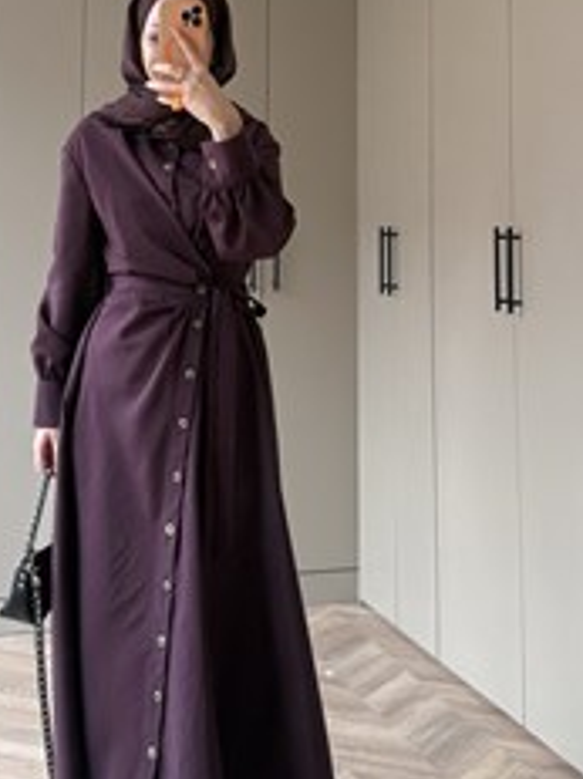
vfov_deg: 43.9
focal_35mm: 43
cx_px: 202
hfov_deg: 33.3
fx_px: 966
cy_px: 379
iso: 160
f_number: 1.78
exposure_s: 1/121
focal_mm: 6.76
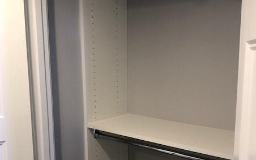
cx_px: 126
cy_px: 112
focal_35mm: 42
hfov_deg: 47.2
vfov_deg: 30.3
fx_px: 293
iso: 40
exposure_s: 1/24
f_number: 1.8
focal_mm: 3.99
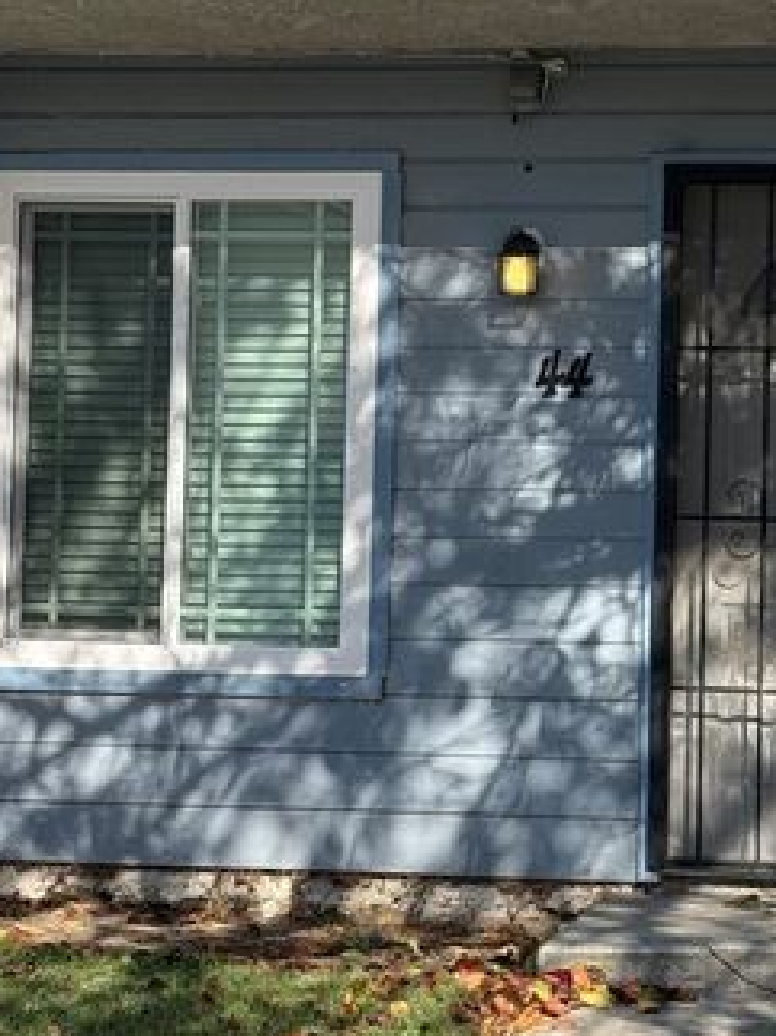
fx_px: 2961
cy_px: 441
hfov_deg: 14.9
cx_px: 568
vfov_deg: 19.8
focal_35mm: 99
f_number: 1.78
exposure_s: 1/2762
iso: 80
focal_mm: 6.76
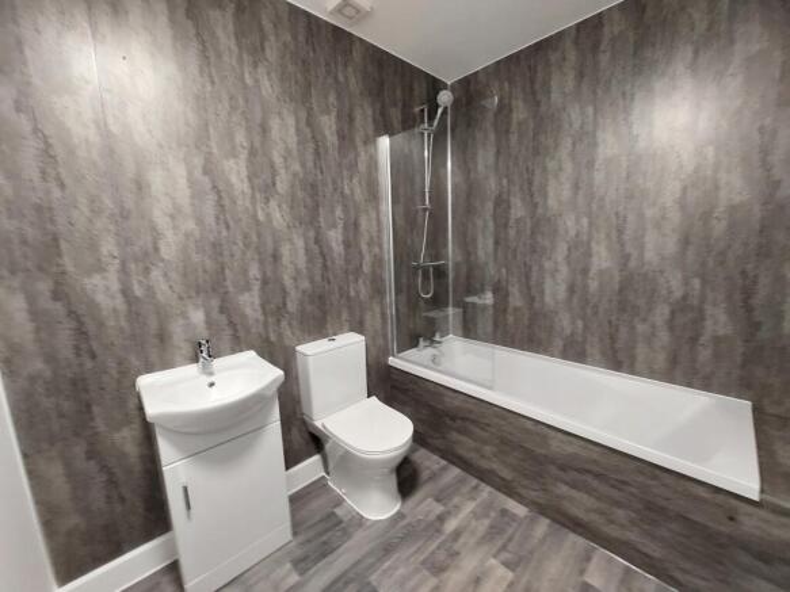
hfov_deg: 106.2
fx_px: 297
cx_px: 395
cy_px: 296
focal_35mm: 13
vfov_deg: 89.9
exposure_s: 1/33
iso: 320
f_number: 2.2
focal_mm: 1.74
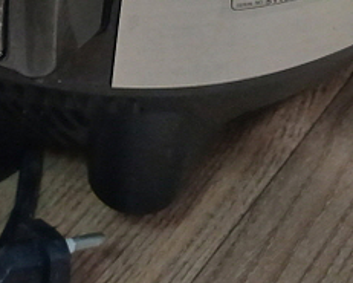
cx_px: 89
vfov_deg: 13.1
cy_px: -167
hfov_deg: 17.4
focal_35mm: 110
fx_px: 1150
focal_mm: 3.98
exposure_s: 1/24
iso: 250
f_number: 1.8
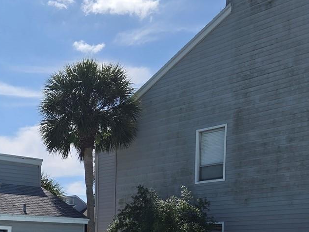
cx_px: 9
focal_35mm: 58
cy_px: 272
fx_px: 518
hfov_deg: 31.1
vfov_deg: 23.3
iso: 25
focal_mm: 5.4
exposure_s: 1/3493
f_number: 1.8
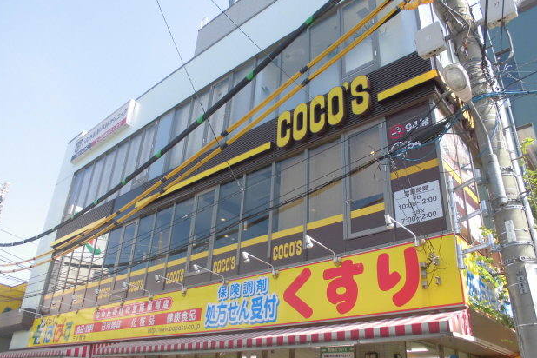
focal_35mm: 28
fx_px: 418
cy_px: 206
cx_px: 273
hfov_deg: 65.5
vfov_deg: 46.3
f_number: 3.5
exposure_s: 1/250
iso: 100
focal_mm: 4.6
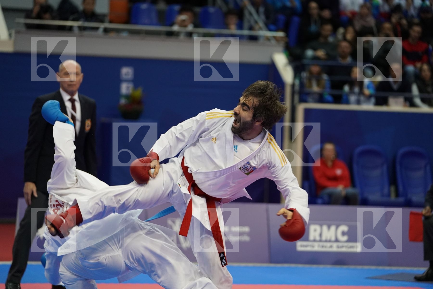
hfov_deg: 14.7
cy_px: 144
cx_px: 216
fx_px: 1684
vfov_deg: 9.8
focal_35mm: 140
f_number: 2.8
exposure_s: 1/1000
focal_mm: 140
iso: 3200
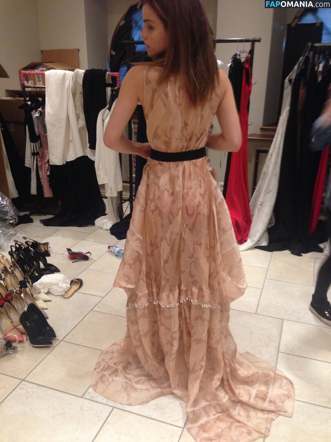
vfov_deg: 55.4
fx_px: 421
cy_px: 221
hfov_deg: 42.9
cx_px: 166
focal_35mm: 33
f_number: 2.4
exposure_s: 1/20
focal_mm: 4.12
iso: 200
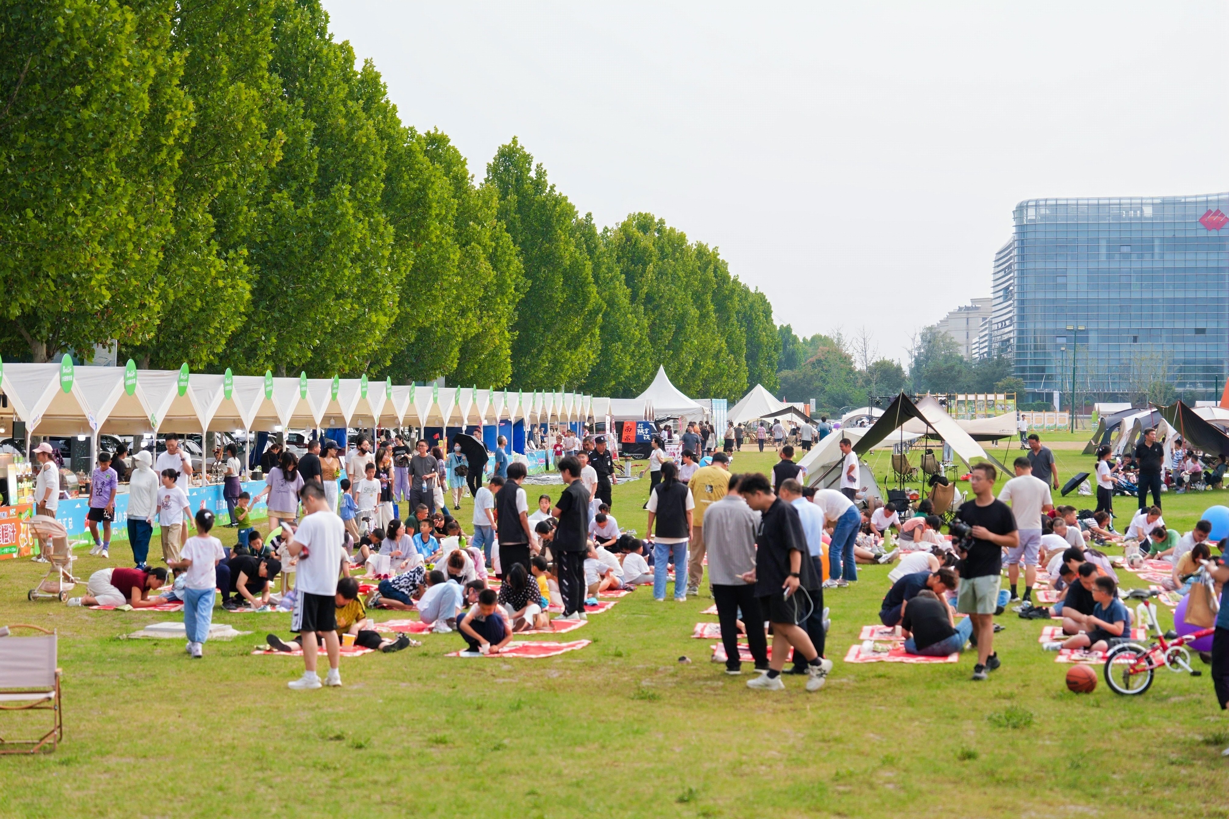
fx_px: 2389
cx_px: 614
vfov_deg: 19.4
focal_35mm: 70
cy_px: 410
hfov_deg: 28.8
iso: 200
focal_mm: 70
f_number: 2.8
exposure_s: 1/640
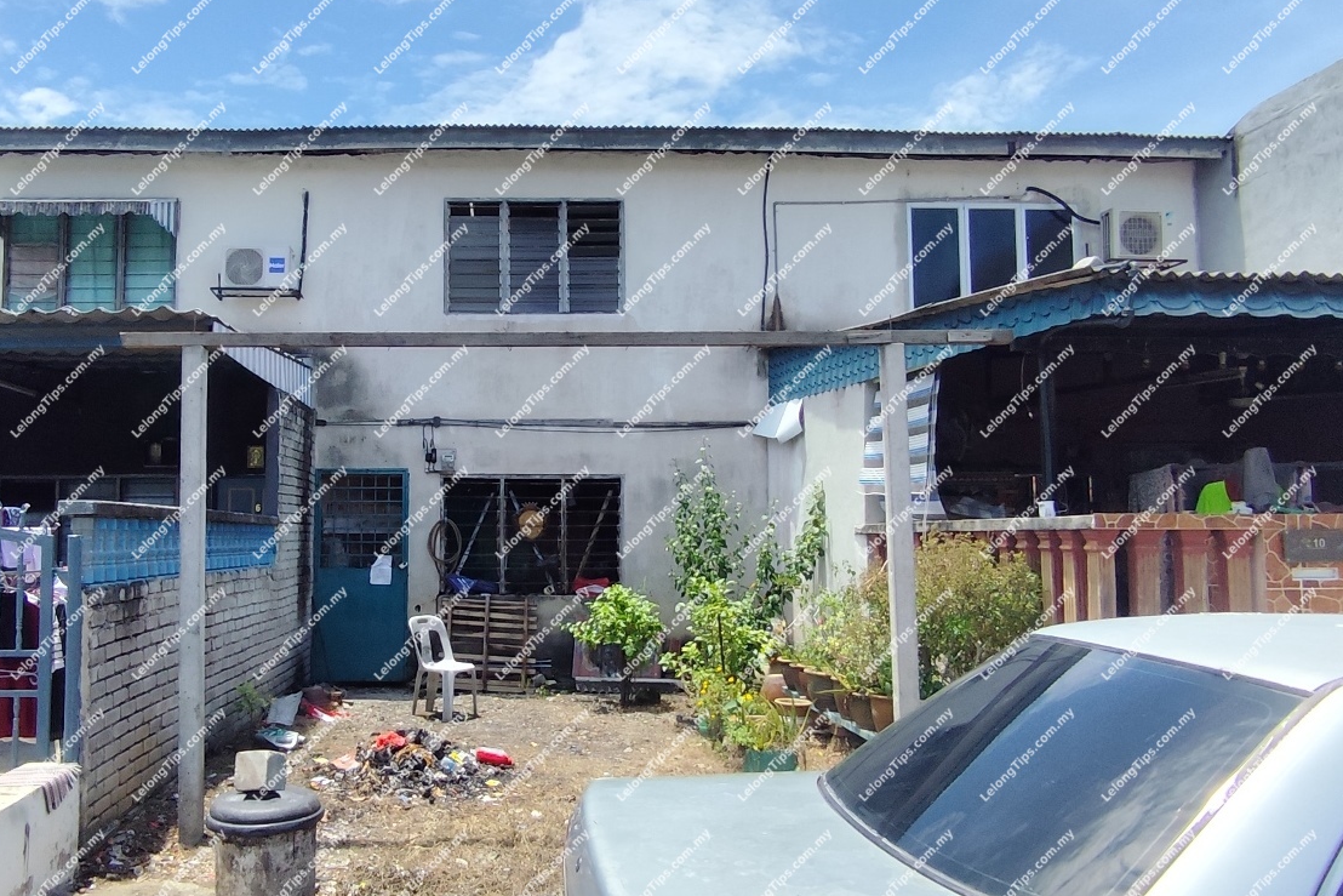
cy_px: 472
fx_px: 895
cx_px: 670
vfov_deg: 53.1
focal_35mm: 24
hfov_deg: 73.7
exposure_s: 1/1854
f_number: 2.2
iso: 50
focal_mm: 1.65
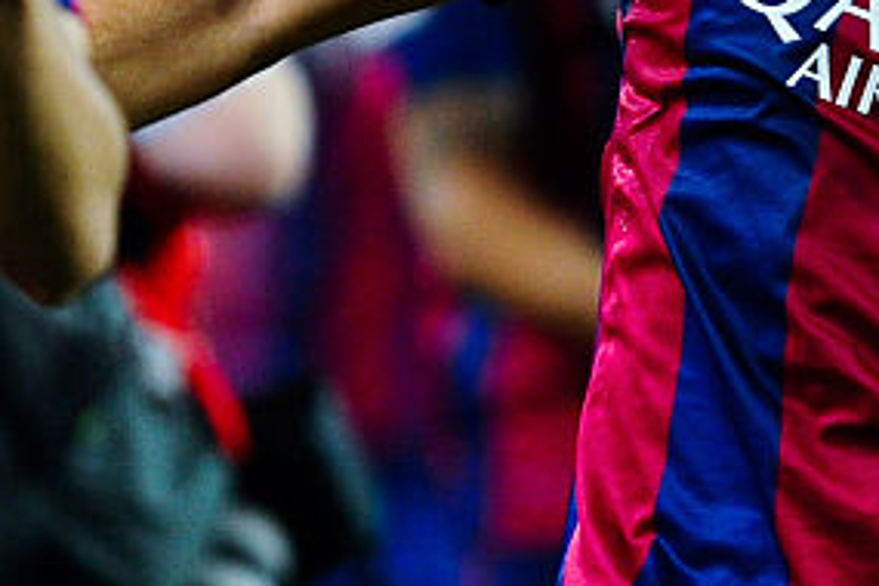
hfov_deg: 1.4
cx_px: 882
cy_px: 62
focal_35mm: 1437
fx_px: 35084
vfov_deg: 1.0
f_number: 3.2
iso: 2000
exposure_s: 1/640
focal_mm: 400
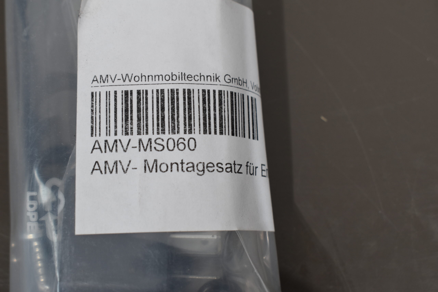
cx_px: 219
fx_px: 693
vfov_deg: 23.8
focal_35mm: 57
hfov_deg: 35.1
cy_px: 146
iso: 400
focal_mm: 38
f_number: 7.1
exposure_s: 1/60
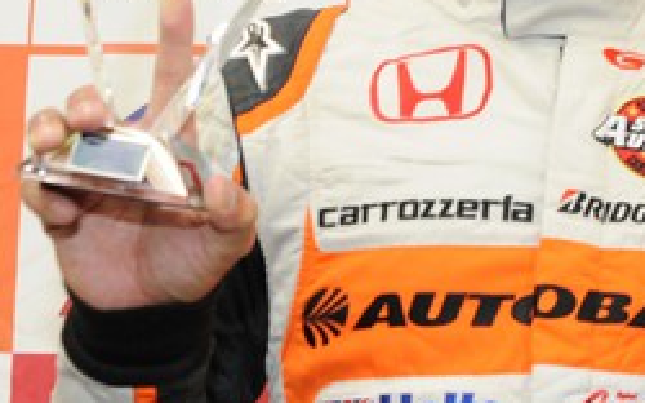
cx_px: 908
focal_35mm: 94
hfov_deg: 19.8
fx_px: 1652
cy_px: 106
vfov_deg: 13.8
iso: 800
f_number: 5.6
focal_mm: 32
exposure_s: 1/60
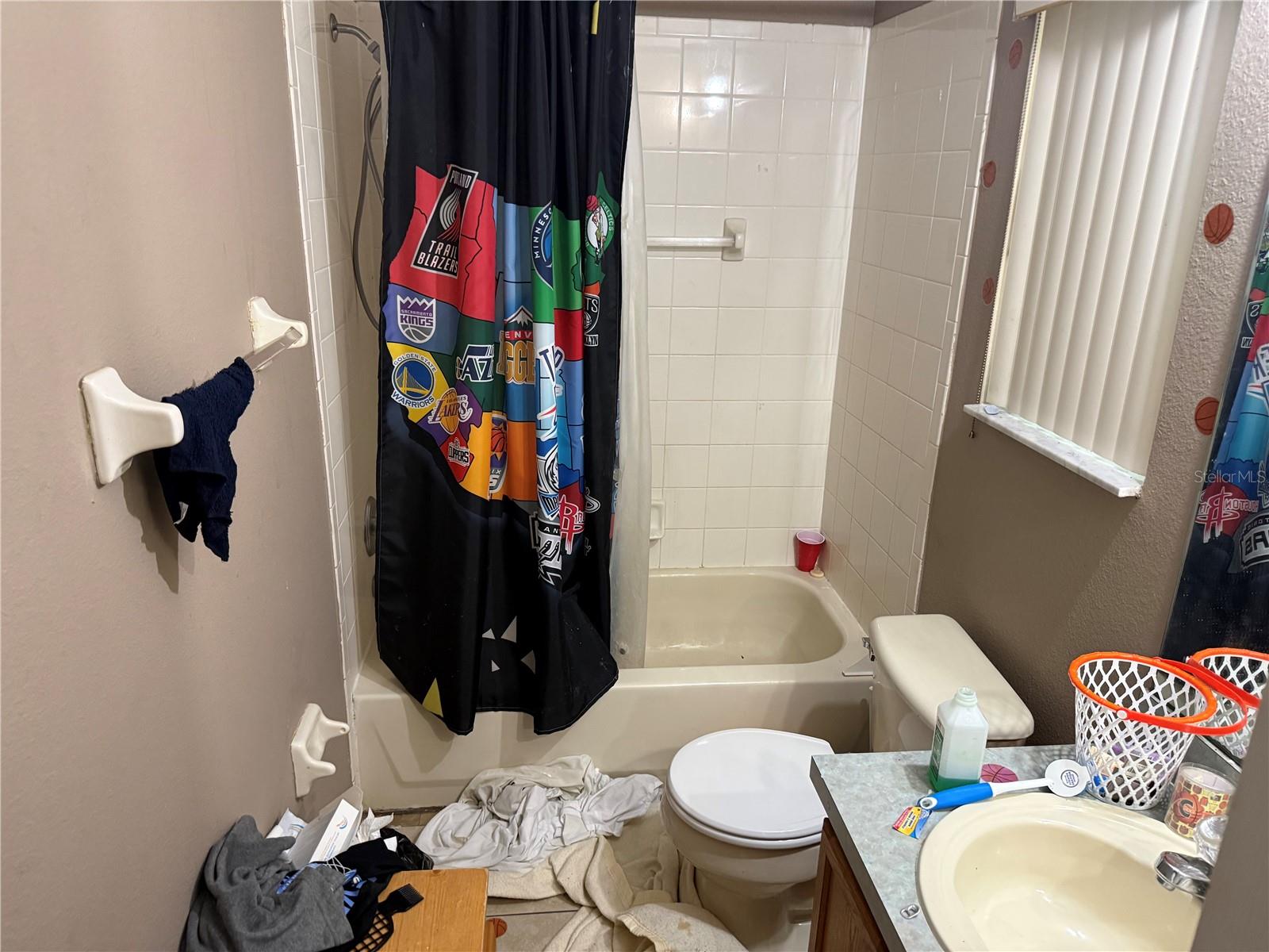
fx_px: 880
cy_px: 476
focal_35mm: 24
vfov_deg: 56.8
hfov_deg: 71.6
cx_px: 634
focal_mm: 6.76
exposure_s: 1/60
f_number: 1.78
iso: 400
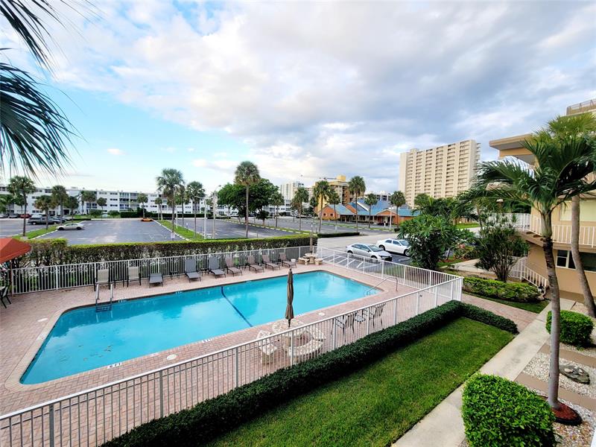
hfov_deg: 106.2
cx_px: 298
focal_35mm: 13
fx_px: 224
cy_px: 224
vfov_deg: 89.9
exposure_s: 1/357
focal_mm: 2.2
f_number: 2.2
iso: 64
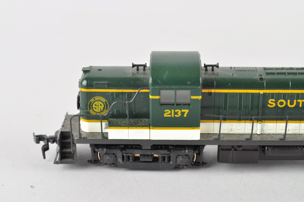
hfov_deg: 24.6
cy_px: 101
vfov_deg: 16.5
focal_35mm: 82
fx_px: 696
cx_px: 152
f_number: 10
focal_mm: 55
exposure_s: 1/100
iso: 160
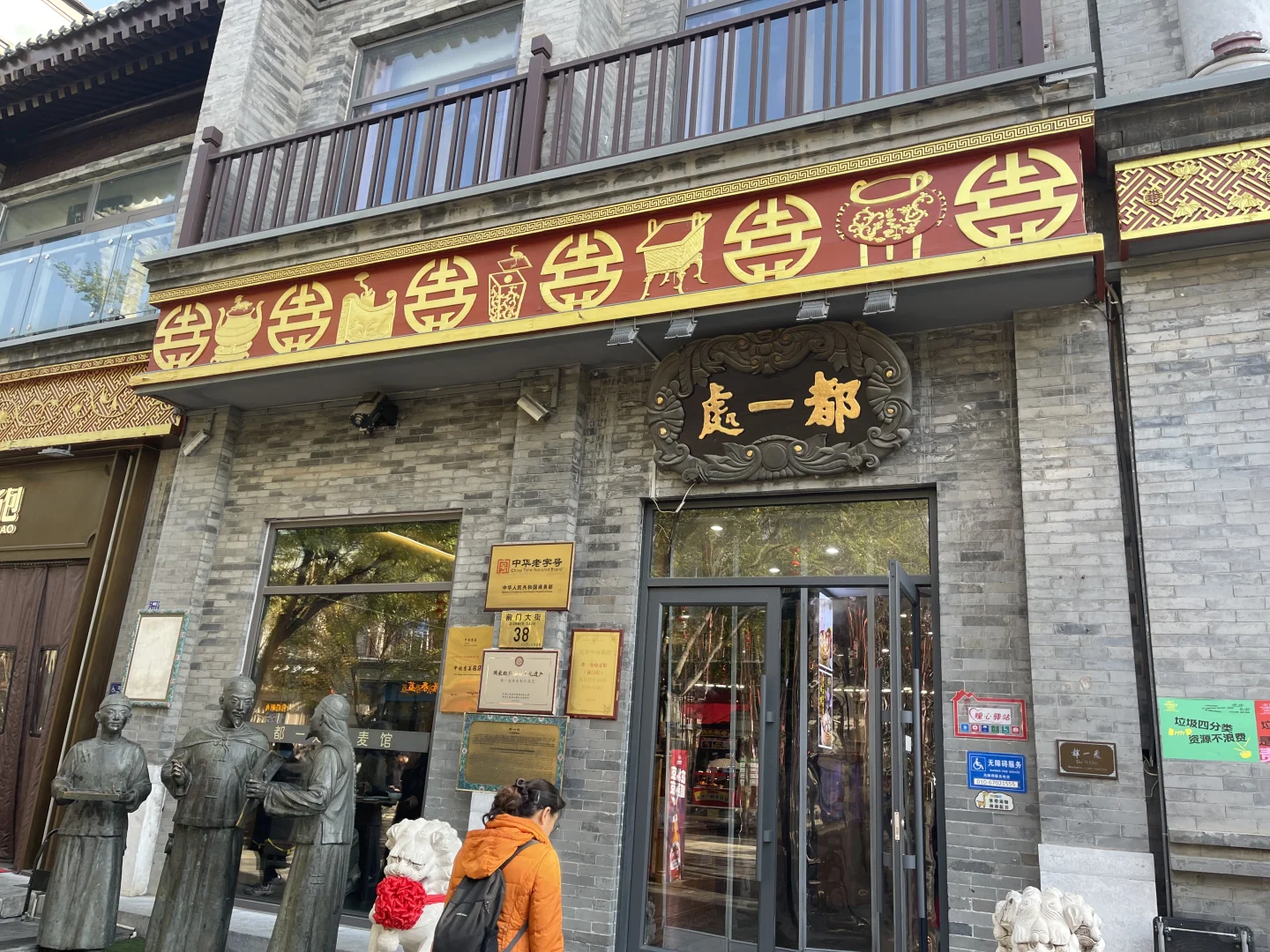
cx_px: 635
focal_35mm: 25
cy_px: 476
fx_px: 917
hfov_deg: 69.4
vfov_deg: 54.9
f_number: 1.6
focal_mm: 5.1
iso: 32
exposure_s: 1/165
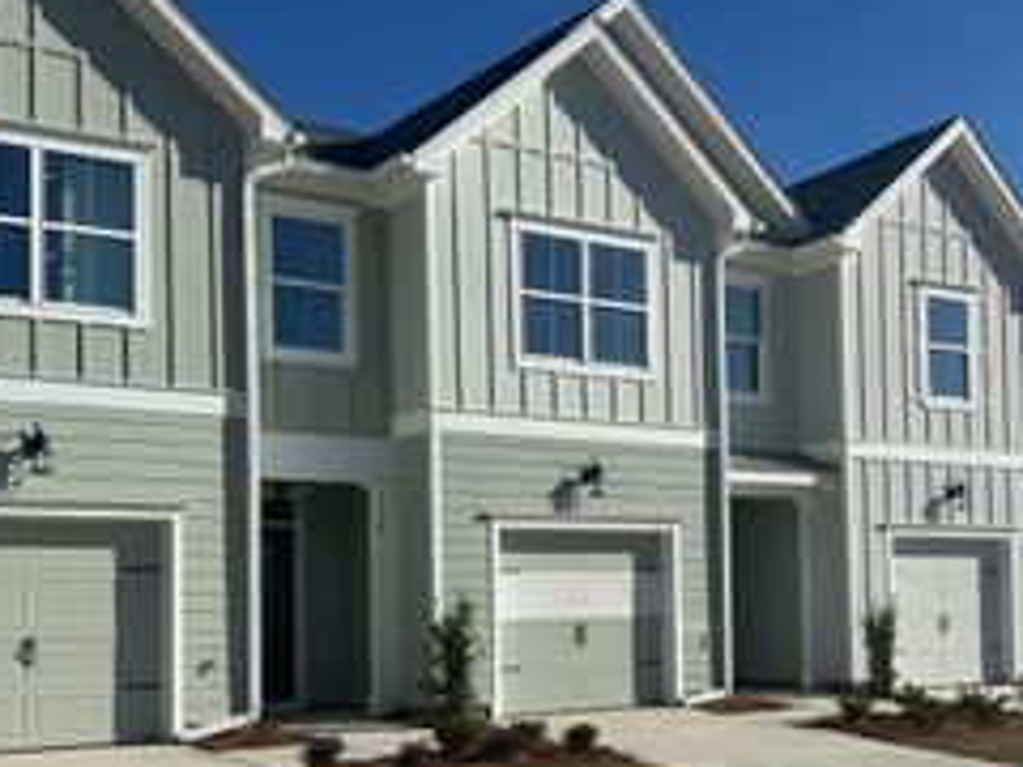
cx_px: 665
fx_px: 1478
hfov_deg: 37.8
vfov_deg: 28.8
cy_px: 539
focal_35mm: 50
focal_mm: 6.86
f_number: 1.78
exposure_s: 1/10753
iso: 80
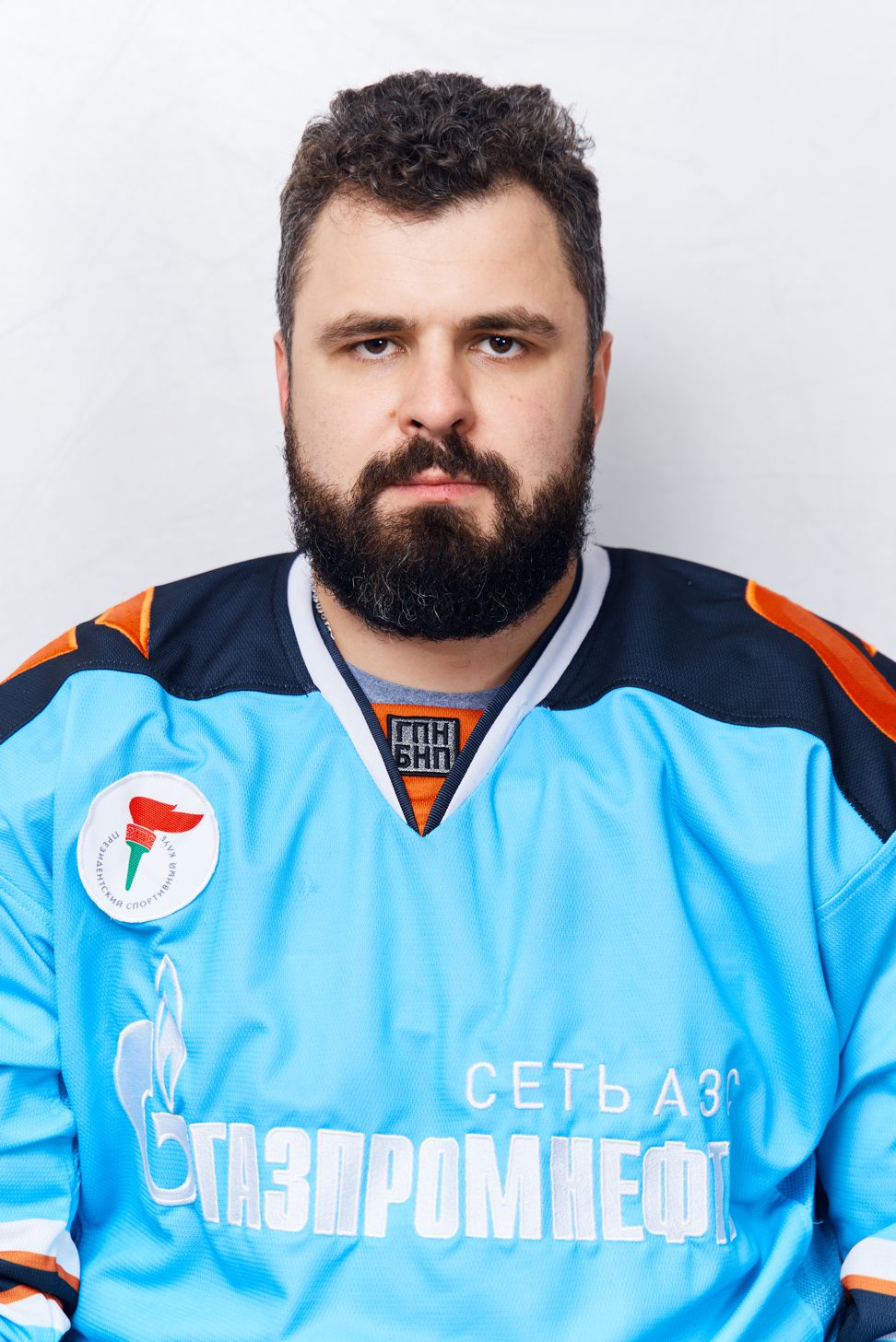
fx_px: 2798
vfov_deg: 27.0
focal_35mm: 75
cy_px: 671
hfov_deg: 18.2
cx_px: 448
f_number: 3.5
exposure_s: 1/100
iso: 50
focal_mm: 75
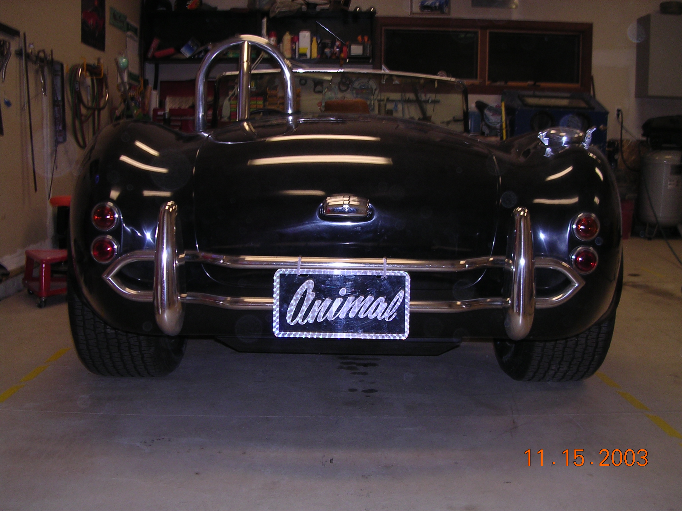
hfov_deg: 49.0
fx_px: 749
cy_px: 256
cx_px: 341
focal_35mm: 38
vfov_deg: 37.7
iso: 100
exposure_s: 1/60.1
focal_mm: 5.8
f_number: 2.8
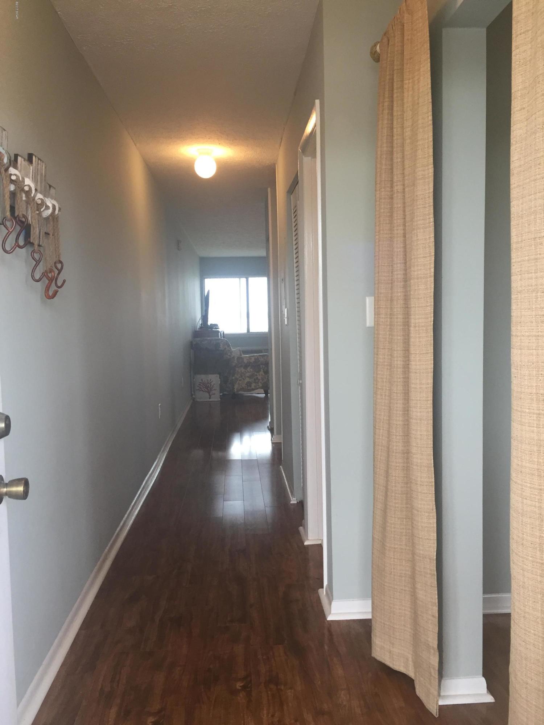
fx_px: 608
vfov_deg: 61.7
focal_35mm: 29
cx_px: 272
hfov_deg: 48.2
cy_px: 362
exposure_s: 1/30
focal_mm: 4.15
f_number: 2.2
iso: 40
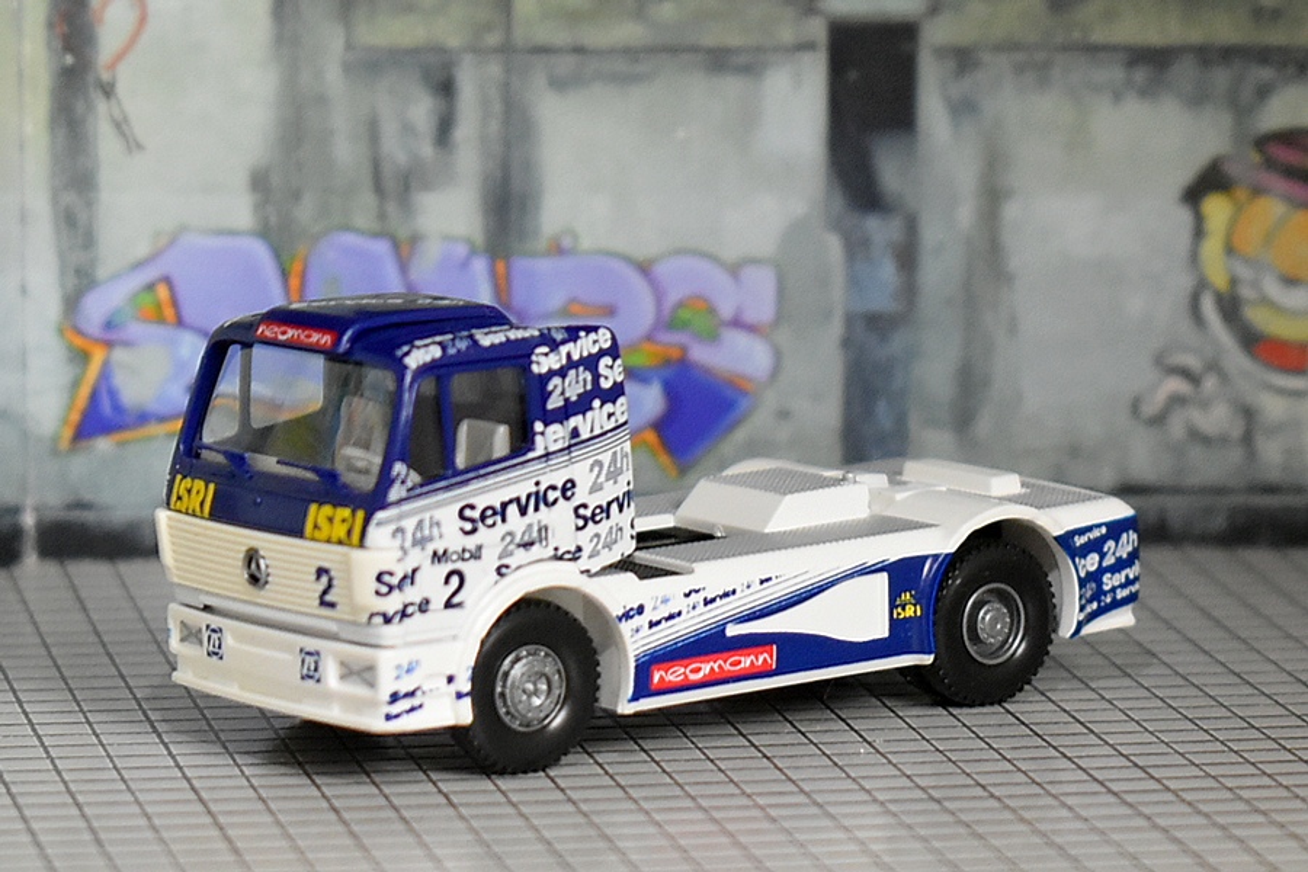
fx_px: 2997
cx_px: 654
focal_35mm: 82
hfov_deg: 24.6
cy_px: 436
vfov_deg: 16.6
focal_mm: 55
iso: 2000
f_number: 5.6
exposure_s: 1/60
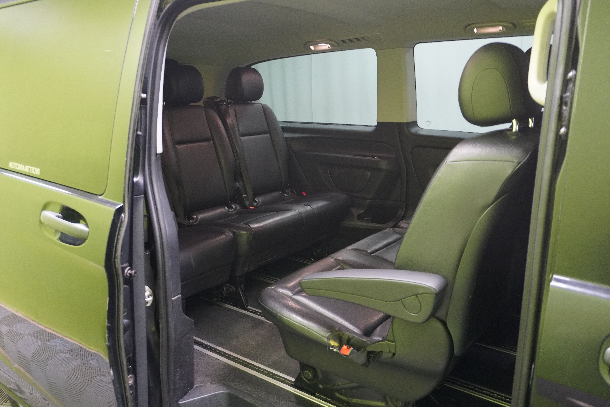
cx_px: 305
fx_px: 508
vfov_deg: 43.6
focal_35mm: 30
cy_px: 204
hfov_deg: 61.9
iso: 2500
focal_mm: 20
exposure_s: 1/30
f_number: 4
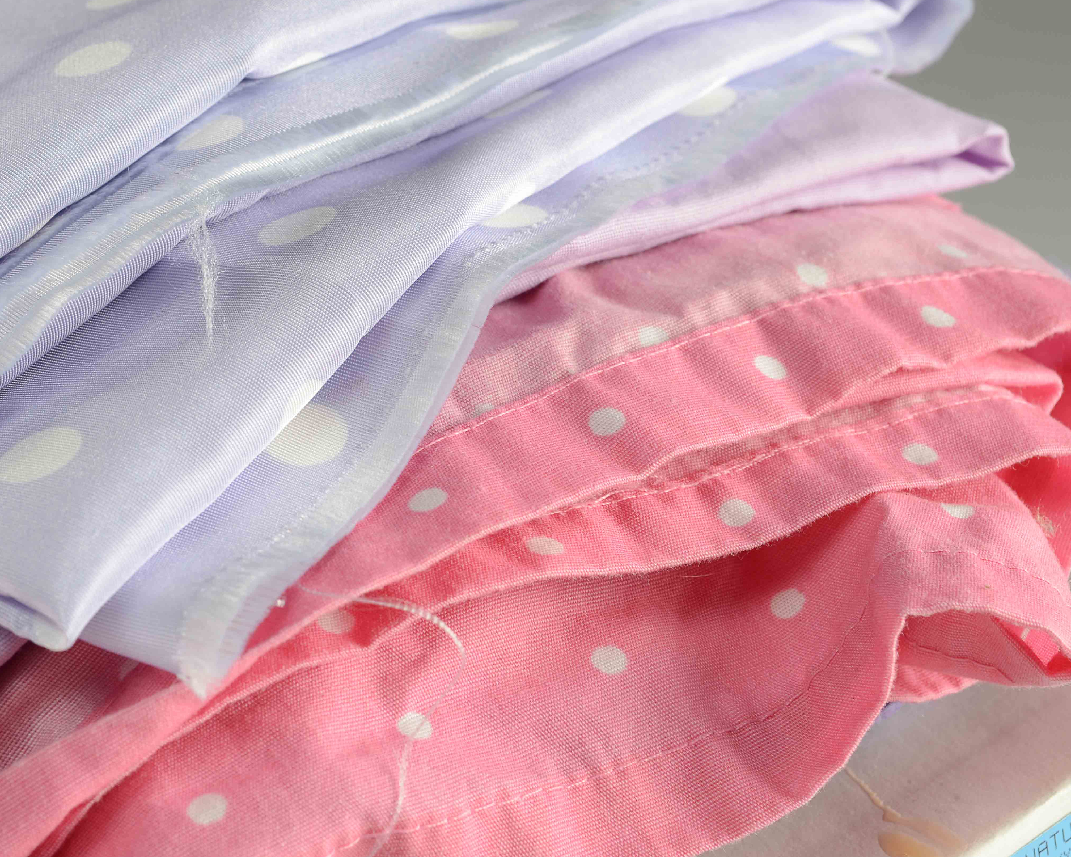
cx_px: 437
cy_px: 430
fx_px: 2504
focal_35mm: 79
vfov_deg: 19.4
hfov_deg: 24.1
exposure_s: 1/80
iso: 100
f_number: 11
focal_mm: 46
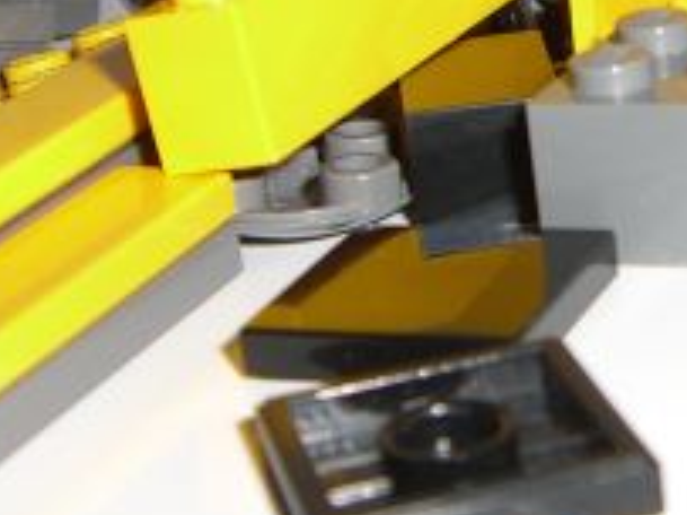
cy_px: 24
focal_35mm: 120
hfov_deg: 16.1
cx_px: 667
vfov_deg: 12.2
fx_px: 2380
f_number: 2.7
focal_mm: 6.2
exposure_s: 1/60
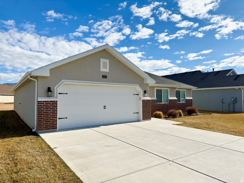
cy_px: 92
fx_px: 169
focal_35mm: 24
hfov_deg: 71.6
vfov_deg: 56.8
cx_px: 122
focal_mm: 6.76
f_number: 1.78
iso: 64
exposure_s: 1/7752
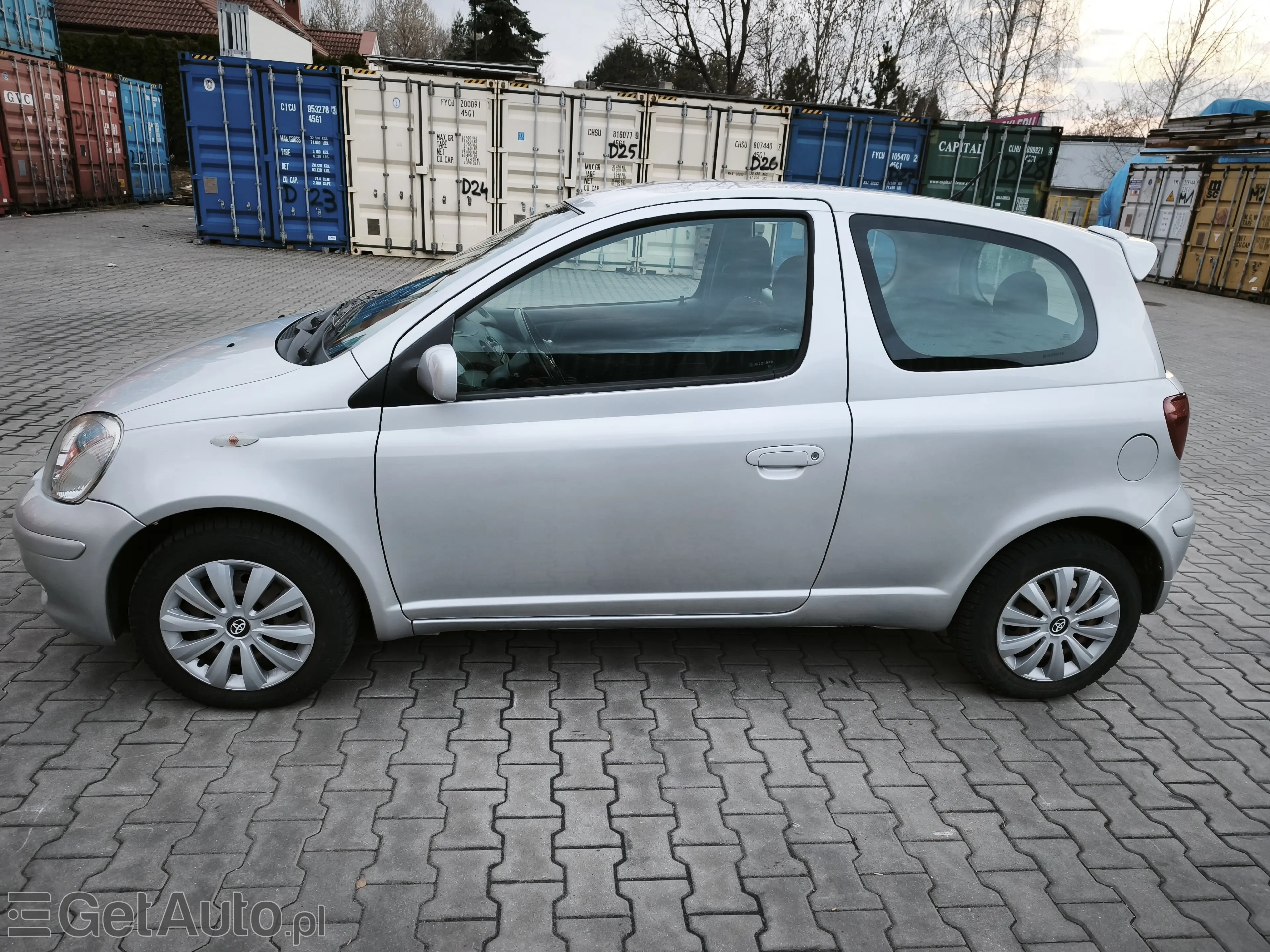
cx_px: 635
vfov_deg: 58.9
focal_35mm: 23
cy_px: 476
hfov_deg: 73.9
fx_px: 844
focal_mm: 6.45
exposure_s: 1/99.9
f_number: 1.62
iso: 160
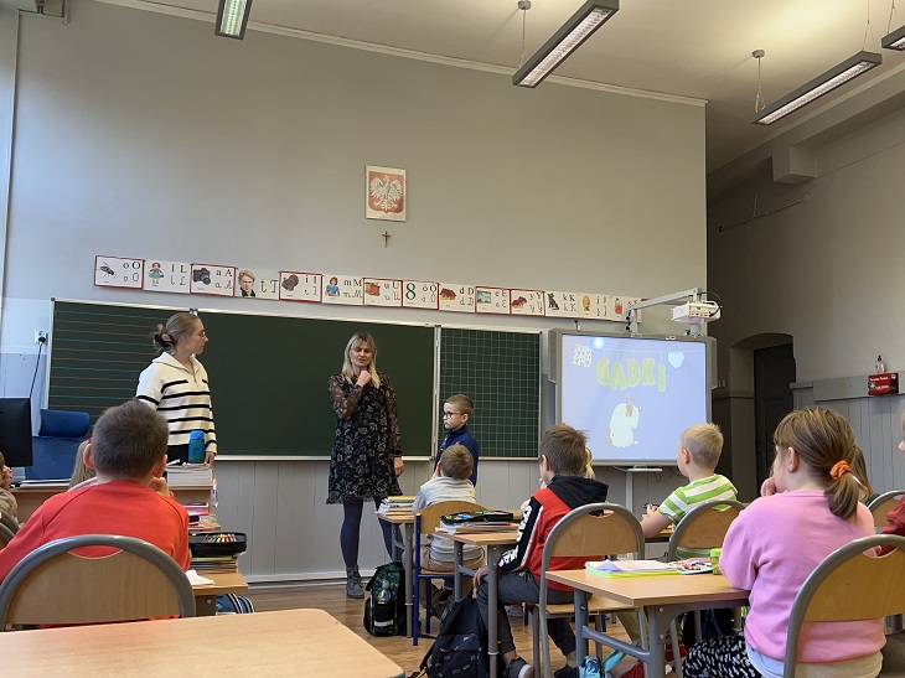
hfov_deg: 67.3
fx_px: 680
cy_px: 339
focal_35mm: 26
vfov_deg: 53.0
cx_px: 452
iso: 100
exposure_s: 1/120
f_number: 1.5
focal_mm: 5.7
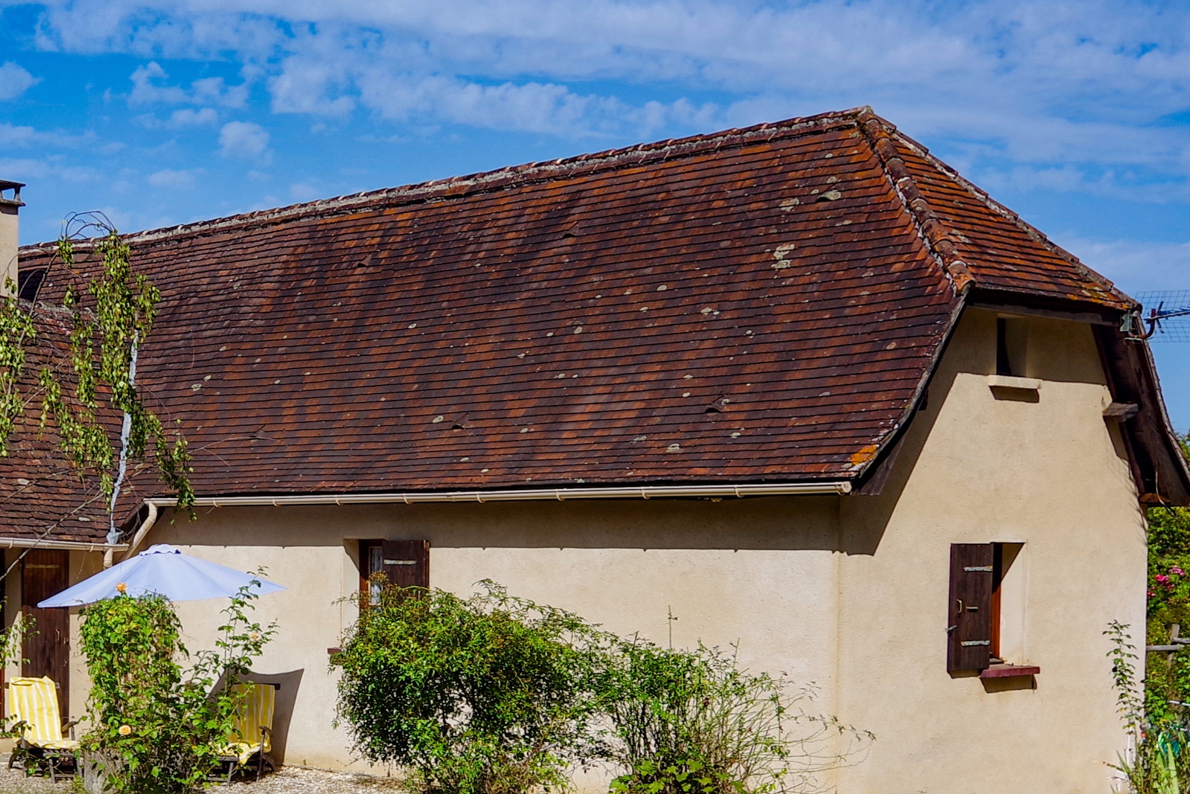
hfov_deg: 32.6
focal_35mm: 59
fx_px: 1950
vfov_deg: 22.6
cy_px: 681
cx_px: 176
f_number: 11
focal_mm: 21
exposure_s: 1/80
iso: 100
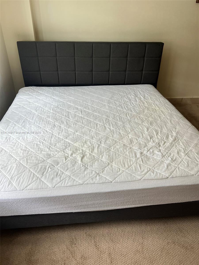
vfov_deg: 67.3
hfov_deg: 53.1
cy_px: 132
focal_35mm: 26
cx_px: 100
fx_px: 199
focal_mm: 5.7
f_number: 1.5
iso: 64
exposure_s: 1/120
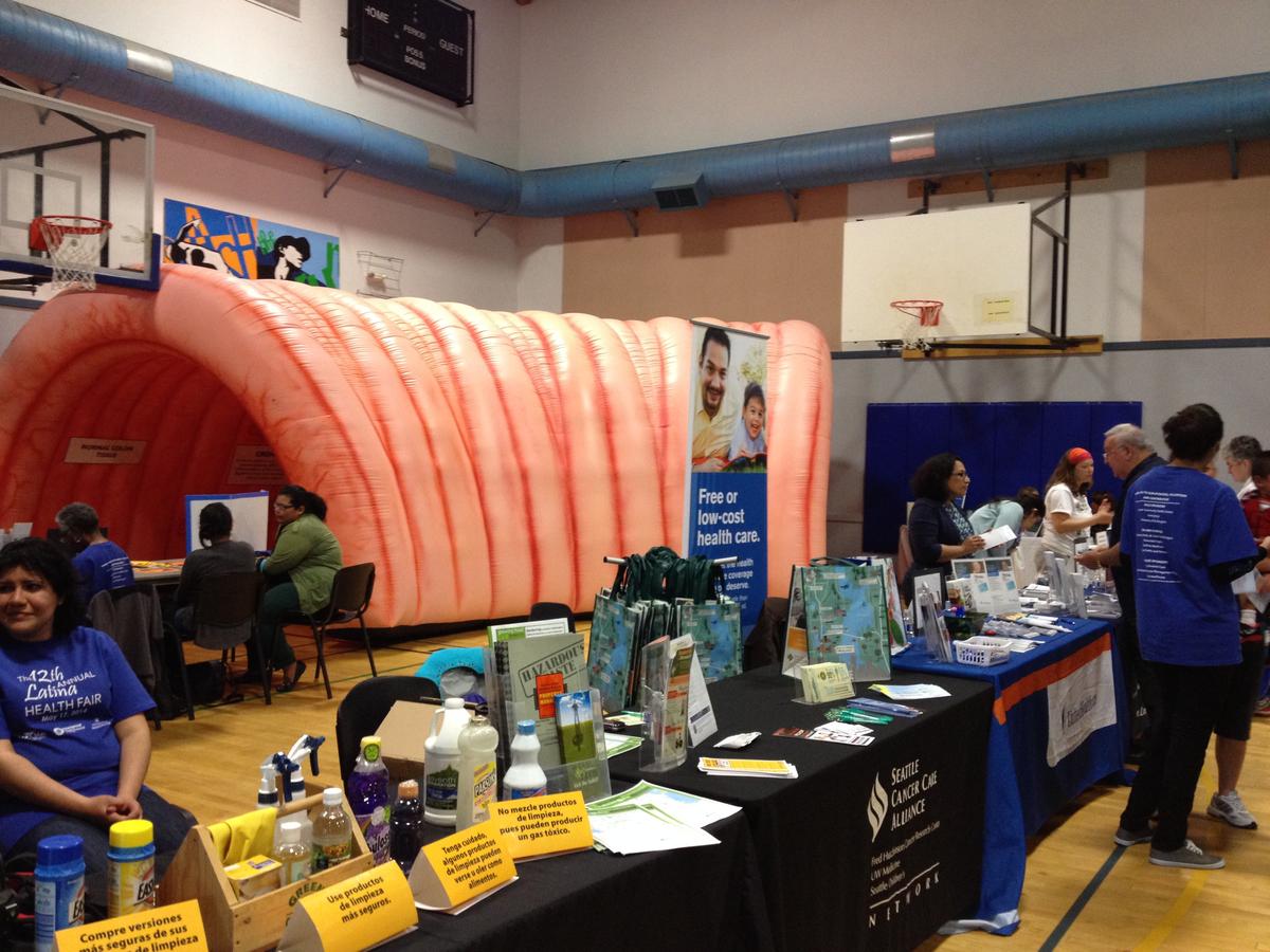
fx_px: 1284
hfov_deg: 52.6
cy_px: 476
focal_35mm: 35
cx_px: 635
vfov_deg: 40.7
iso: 160
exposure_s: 1/20
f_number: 2.4
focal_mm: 4.28
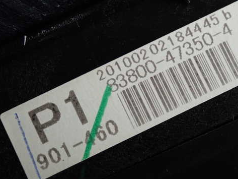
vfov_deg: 16.4
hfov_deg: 21.8
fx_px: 619
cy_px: 89
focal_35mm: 90
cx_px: 136
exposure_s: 1/125
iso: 1250
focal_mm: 12.73
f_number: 3.9
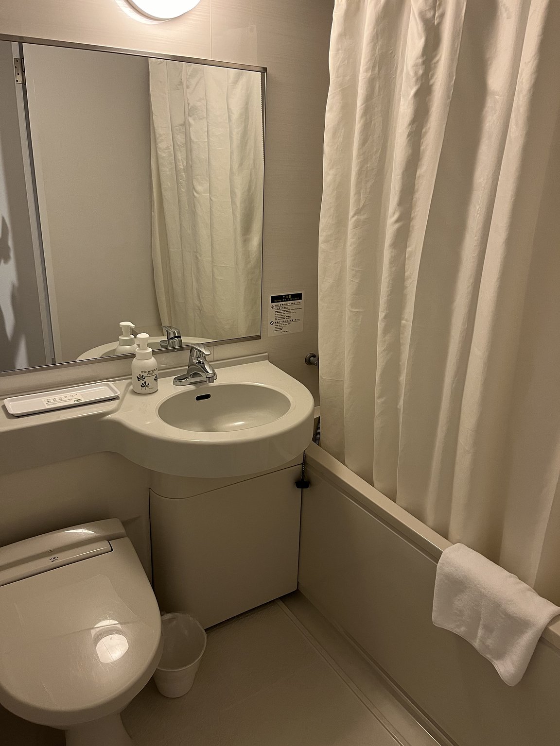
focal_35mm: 26
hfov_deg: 53.1
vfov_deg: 67.3
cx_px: 280
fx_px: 561
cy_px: 373
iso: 160
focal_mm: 5.1
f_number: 1.6
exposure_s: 1/50
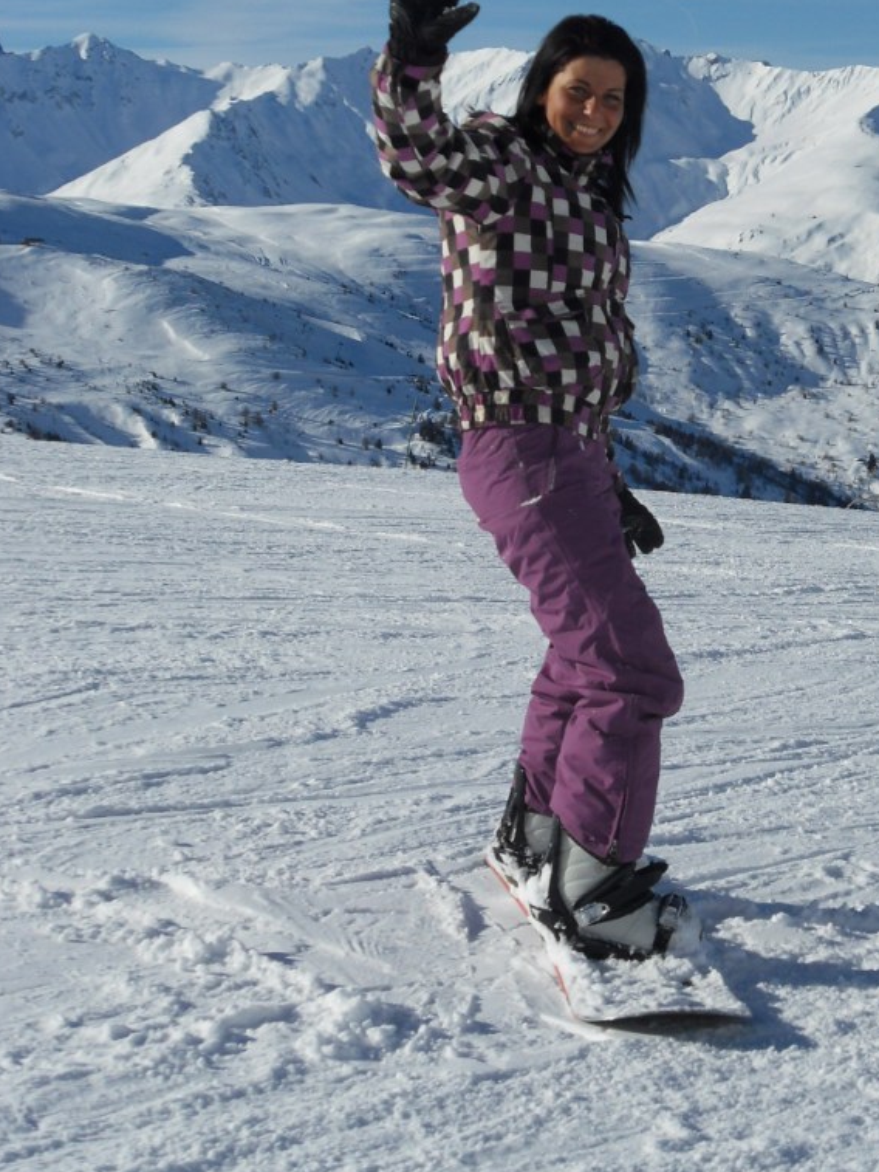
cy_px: 533
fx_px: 2471
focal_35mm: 73
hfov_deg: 20.1
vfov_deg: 26.7
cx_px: 554
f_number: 9.2
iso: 80
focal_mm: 9.9
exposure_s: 1/350
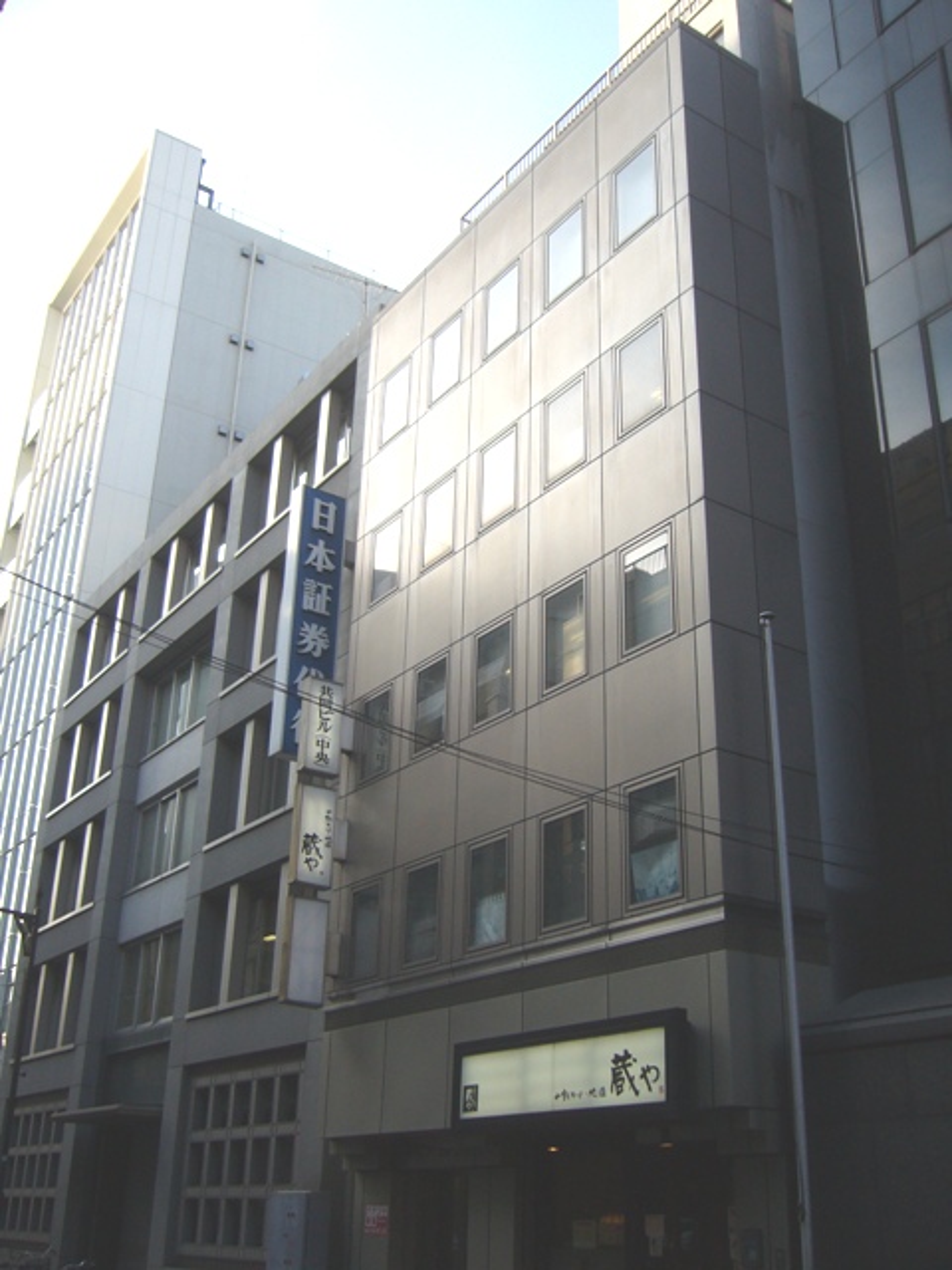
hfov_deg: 40.7
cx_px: 476
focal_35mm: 35
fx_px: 1283
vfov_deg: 52.6
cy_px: 635
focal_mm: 5.8
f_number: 2.8
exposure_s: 1/320
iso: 80
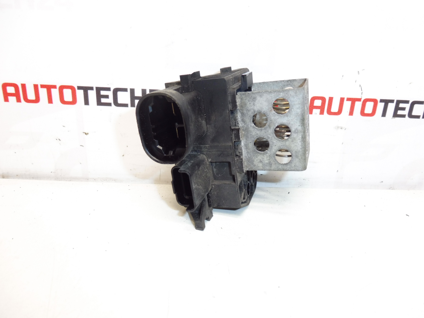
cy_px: 159
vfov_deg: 56.8
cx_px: 212
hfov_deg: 71.6
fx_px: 294
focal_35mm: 24
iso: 200
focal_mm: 4.3
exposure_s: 1/60
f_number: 3.5
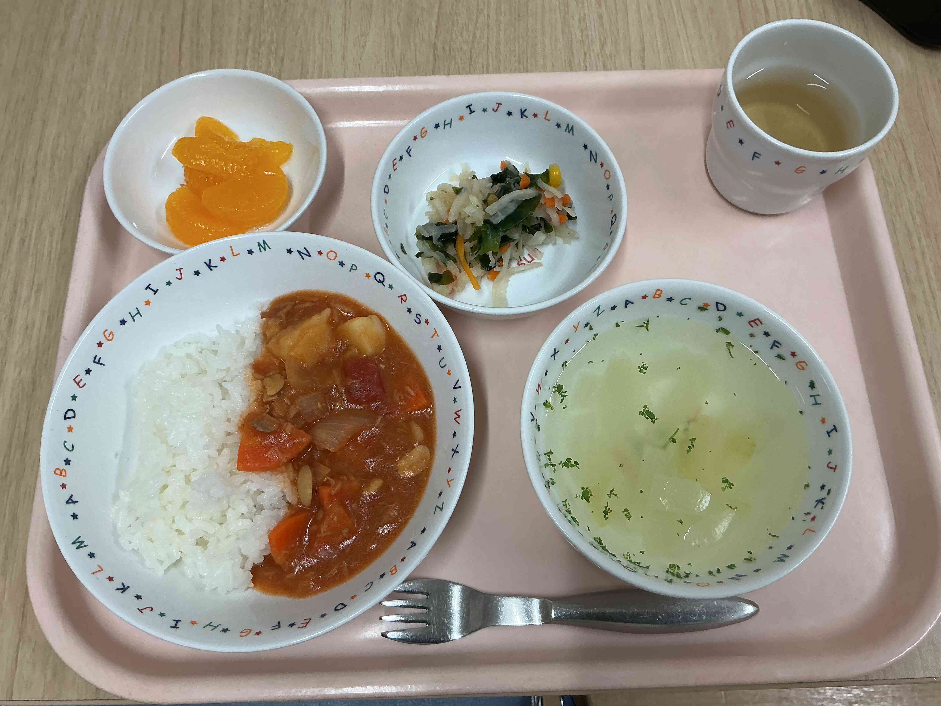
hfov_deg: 61.7
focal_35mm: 29
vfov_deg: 48.2
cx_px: 470
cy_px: 353
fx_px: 788
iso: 40
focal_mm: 3
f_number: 1.8
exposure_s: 1/120
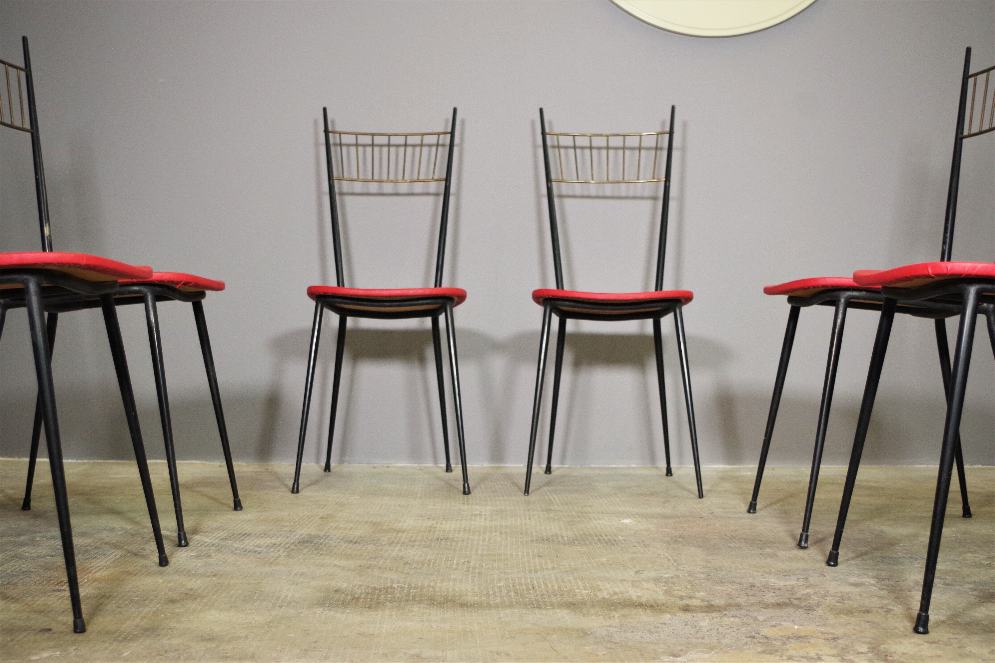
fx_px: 1078
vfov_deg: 34.2
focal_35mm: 39
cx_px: 498
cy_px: 332
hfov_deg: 49.6
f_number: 4
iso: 800
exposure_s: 1/60
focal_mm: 26.25
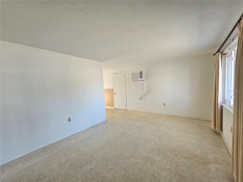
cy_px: 91
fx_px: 91
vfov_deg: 89.9
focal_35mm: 13
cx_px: 122
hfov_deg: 106.2
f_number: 2.2
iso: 160
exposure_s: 1/60
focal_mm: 2.2
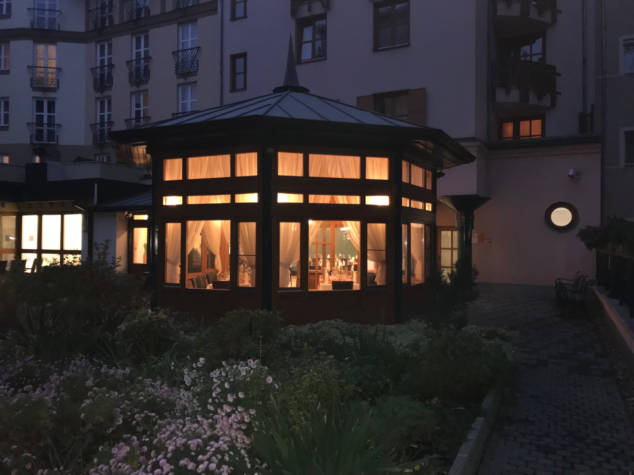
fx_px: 513
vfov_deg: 49.7
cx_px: 317
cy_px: 238
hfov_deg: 63.4
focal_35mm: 28
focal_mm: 3.99
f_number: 1.8
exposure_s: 1/17
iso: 125
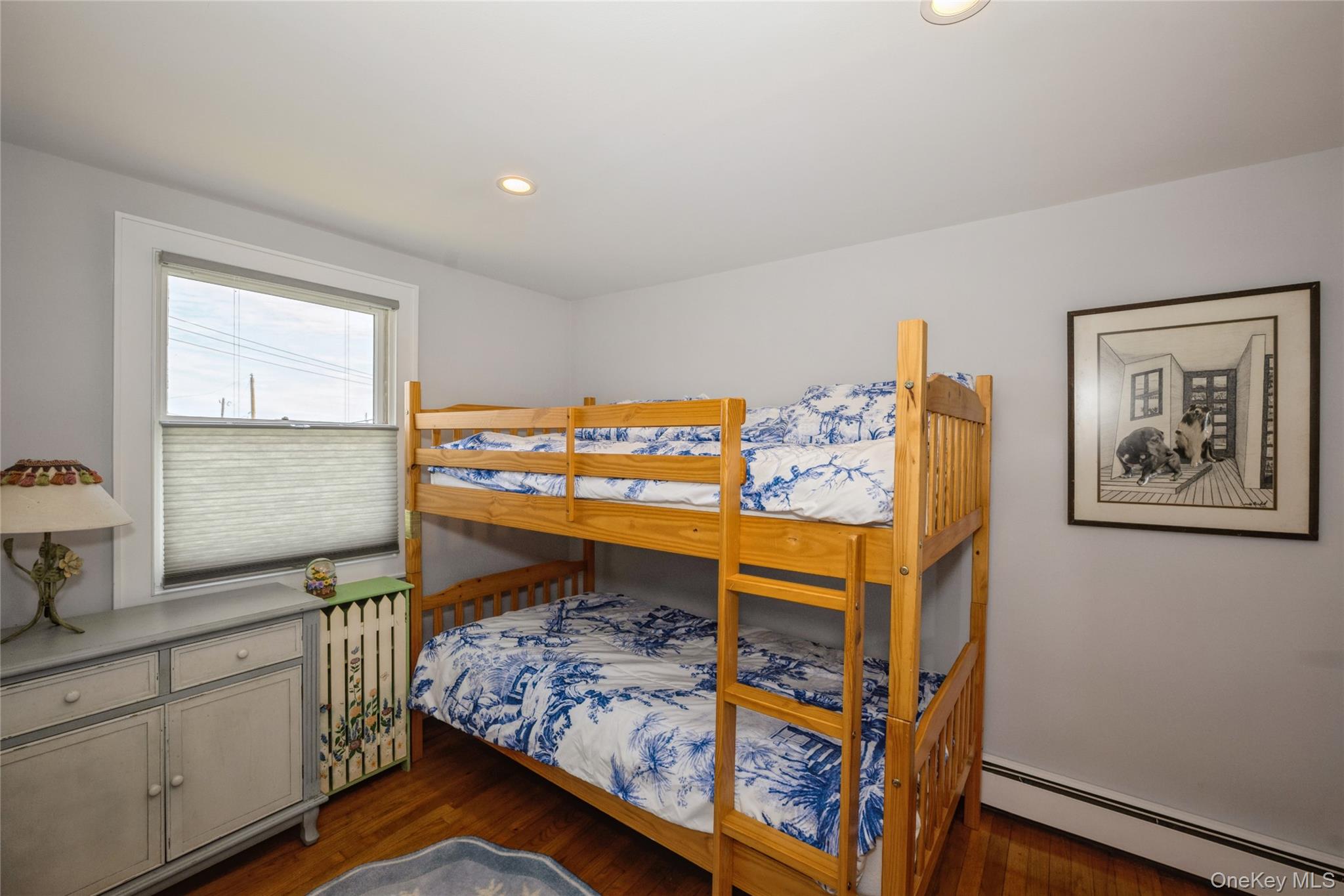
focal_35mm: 14
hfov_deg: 104.3
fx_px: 523
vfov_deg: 81.2
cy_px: 448
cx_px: 672
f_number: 7.1
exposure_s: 1/50
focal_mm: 14
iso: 125
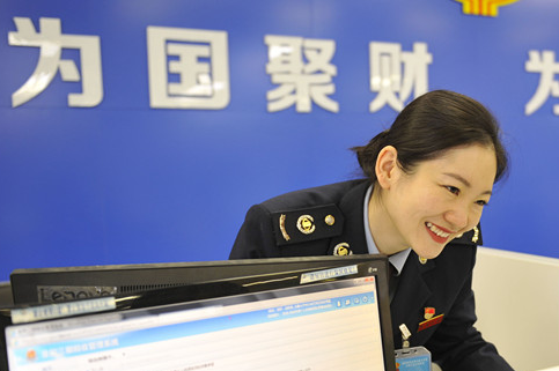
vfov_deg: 27.9
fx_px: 745
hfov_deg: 39.9
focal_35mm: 48
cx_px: 427
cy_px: 233
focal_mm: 29
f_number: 2.8
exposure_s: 1/40
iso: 360
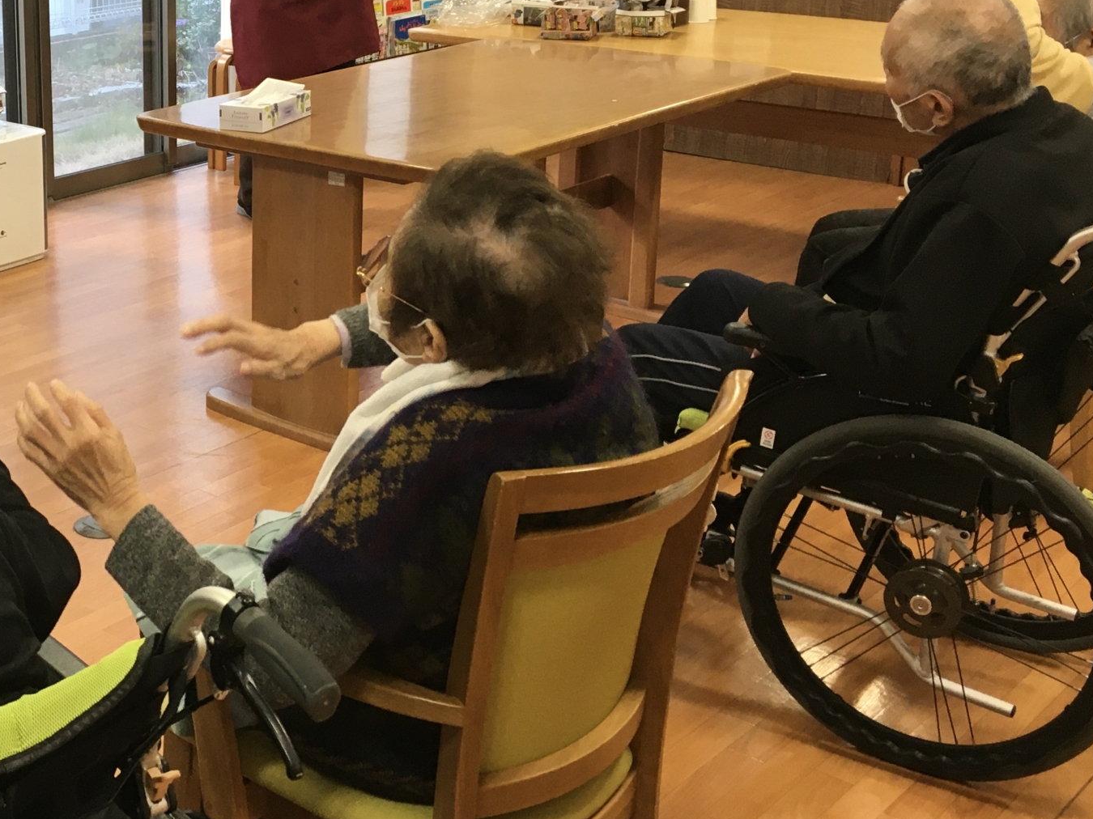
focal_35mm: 55
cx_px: 111
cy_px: 241
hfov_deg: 33.1
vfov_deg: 26.3
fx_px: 1736
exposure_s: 1/30
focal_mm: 4.15
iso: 32
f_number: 2.2
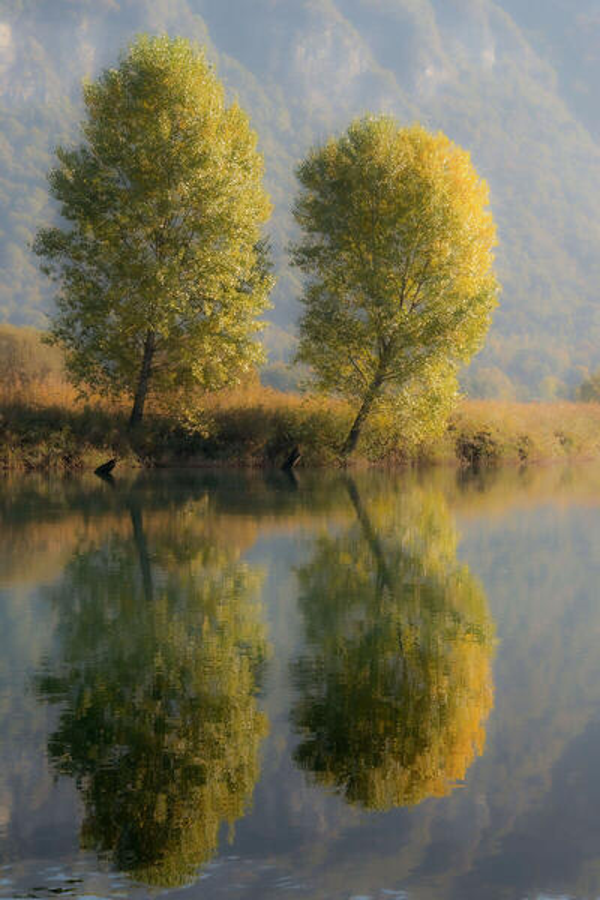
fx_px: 2175
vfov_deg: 23.4
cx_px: 300
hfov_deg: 15.7
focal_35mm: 87
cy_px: 450
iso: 200
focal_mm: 58
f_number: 10
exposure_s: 1/40
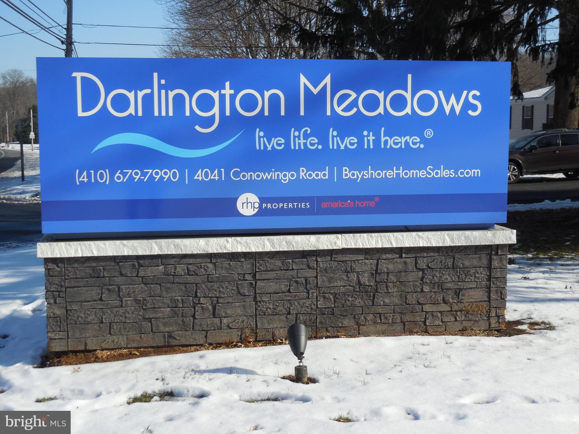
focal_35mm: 53
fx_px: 886
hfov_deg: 36.2
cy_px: 217
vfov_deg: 27.5
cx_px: 290
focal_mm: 9.4
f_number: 4
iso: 125
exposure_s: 1/1250
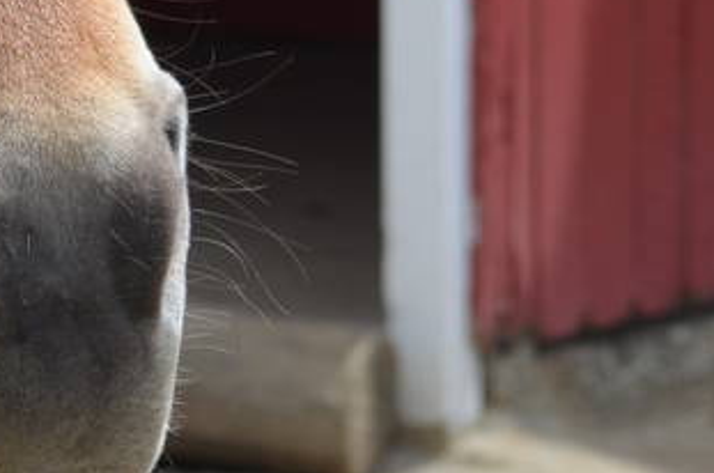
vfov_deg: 3.9
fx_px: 6879
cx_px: -253
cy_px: -450
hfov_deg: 5.9
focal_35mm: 348
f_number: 8
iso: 100
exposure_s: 1/250
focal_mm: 45
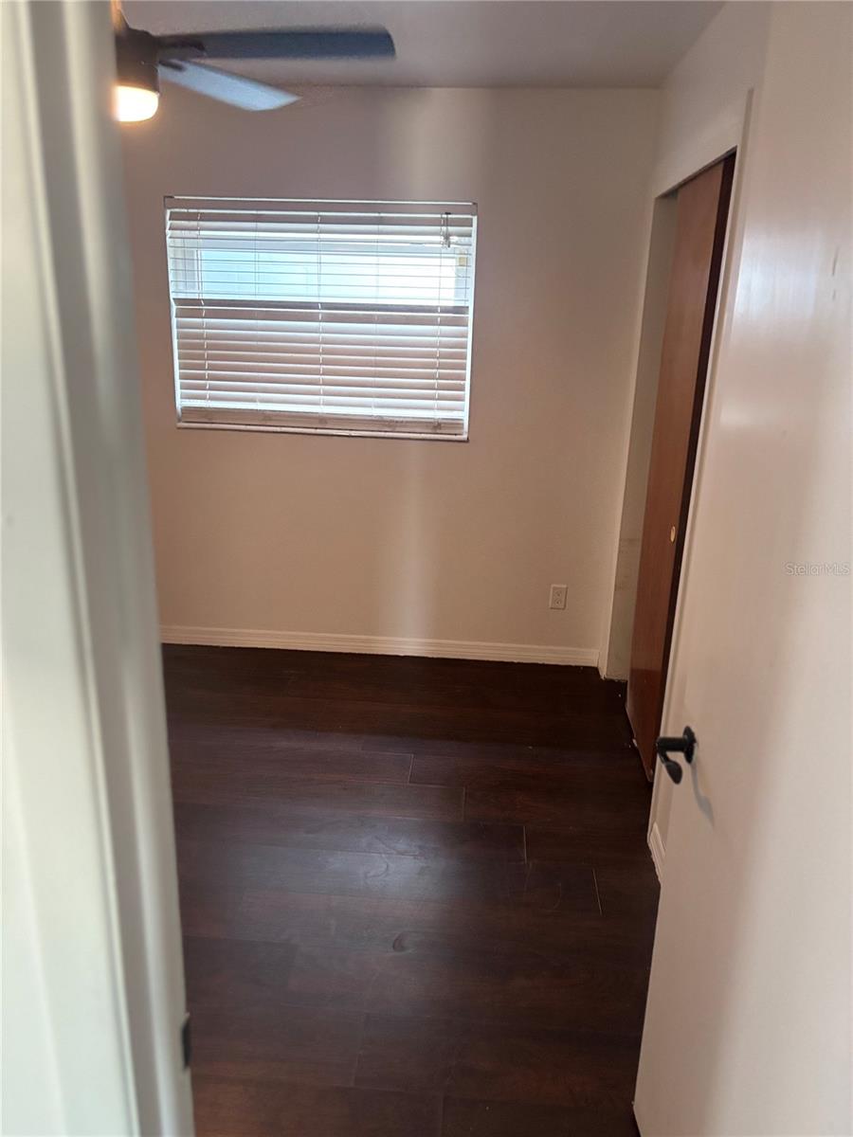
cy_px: 568
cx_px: 426
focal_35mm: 26
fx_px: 854
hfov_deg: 53.1
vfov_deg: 67.3
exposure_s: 1/40
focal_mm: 5.96
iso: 500
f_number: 1.6
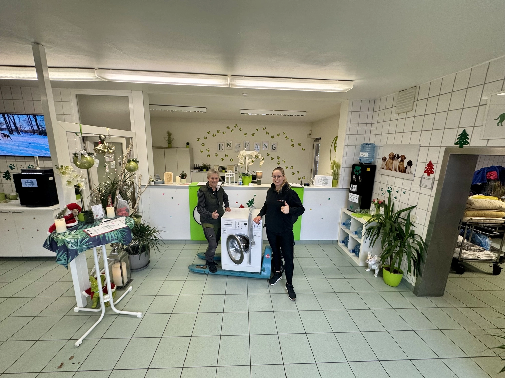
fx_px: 204
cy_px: 189
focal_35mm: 14
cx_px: 252
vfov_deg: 85.7
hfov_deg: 102.1
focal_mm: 2.22
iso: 160
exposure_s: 1/100
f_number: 2.2
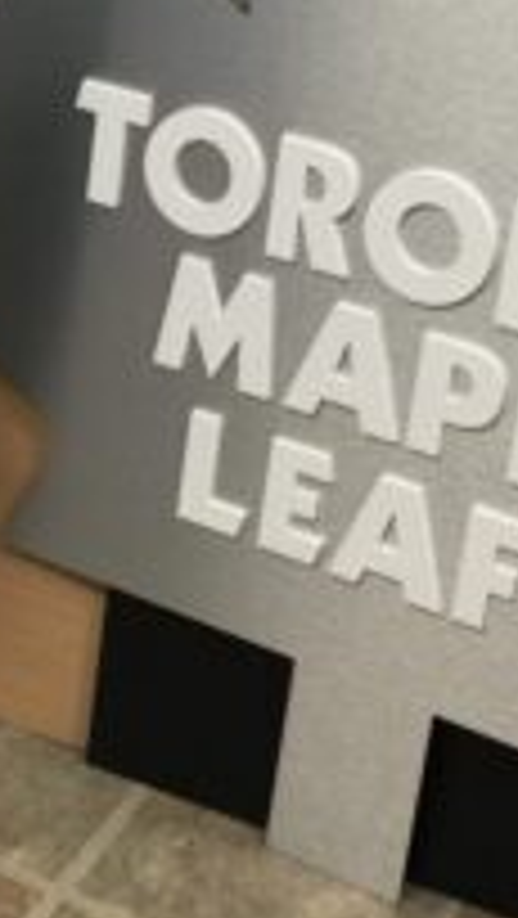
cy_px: 238
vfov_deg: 22.7
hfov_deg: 12.9
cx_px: -5
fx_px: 2267
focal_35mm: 93
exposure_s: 1/30
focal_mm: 4.15
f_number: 2.2
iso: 50
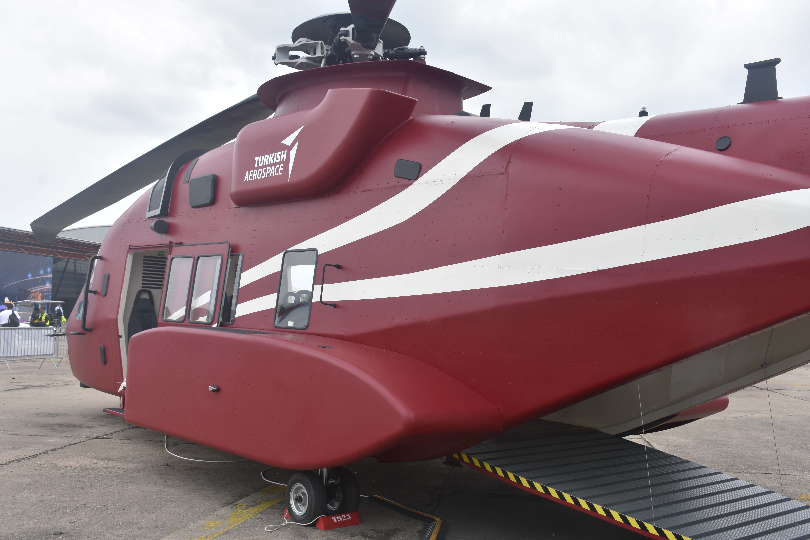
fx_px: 810
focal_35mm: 36
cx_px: 405
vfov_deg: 36.9
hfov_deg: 53.1
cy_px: 270
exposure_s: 1/320
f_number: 9
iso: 320
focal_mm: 24
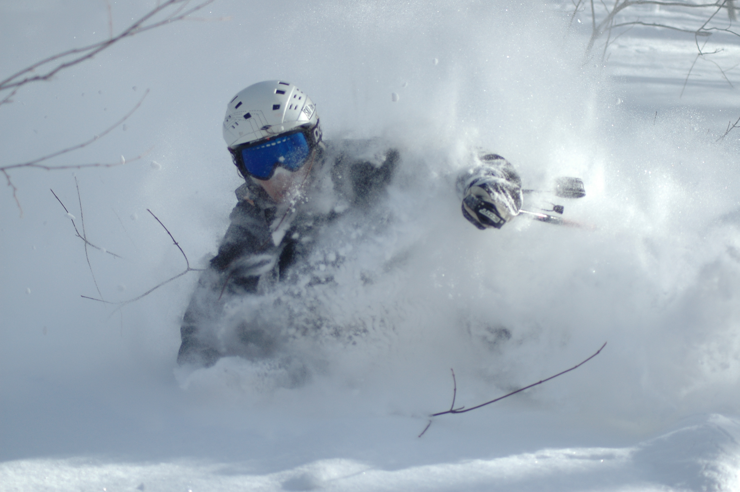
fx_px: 2156
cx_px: 370
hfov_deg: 19.5
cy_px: 246
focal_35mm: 105
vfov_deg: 13.0
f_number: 4
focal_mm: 70
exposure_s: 1/1250
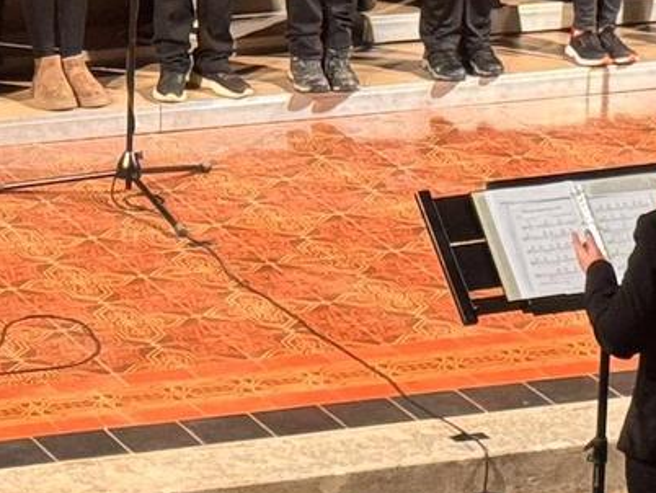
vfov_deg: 6.5
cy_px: 46
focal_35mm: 229
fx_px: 4342
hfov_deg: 8.6
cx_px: 150
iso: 250
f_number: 1.78
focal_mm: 6.76
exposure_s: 1/34
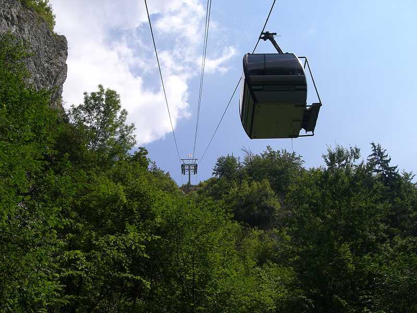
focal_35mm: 38
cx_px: 208
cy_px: 156
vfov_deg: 37.7
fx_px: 458
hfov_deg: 49.0
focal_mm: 6.3
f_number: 4.4
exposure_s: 1/1250
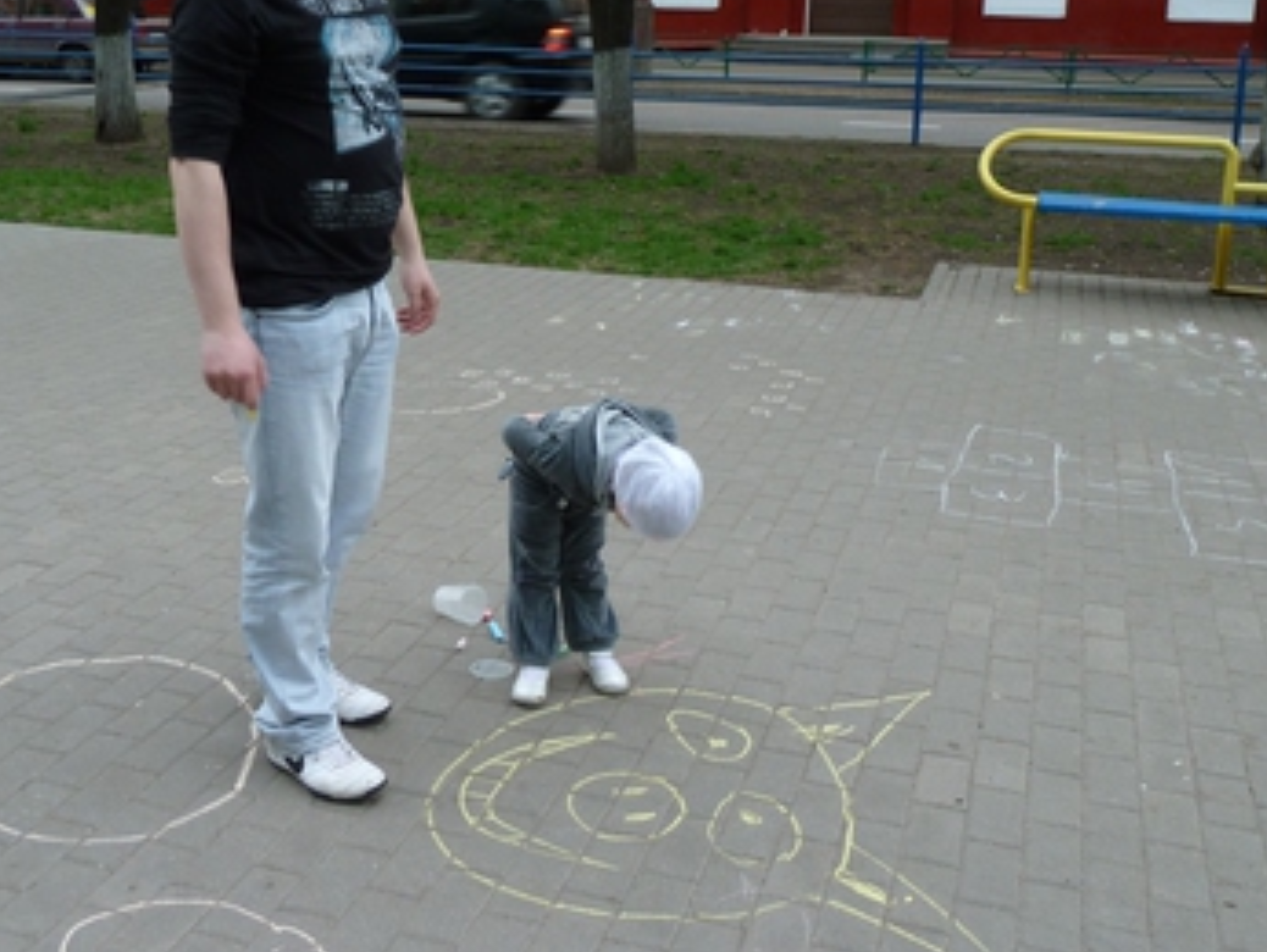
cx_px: 531
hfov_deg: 47.7
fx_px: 1428
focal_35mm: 39
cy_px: 348
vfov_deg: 36.6
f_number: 3.4
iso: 100
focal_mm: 5
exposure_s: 1/30
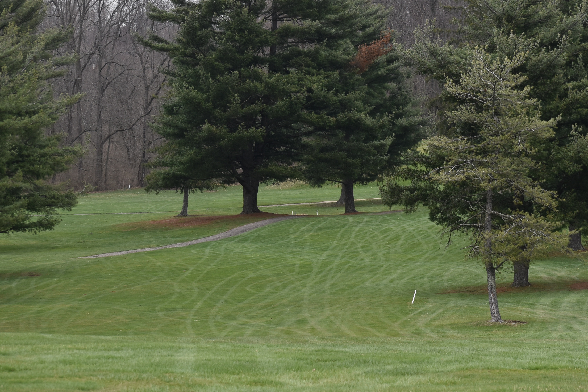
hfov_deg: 11.0
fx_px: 3038
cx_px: 433
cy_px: 141
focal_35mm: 186
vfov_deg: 7.4
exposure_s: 1/500
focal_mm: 70
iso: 220
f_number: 5.6
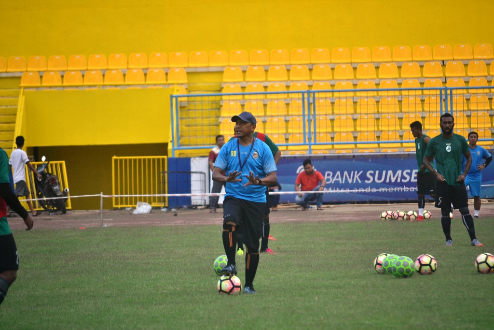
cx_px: 247
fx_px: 4117
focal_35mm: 300
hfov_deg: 6.9
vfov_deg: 4.6
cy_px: 165
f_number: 5.6
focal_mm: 200
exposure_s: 1/500
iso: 320
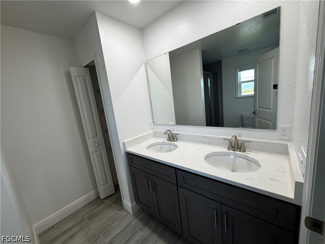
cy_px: 122
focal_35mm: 14
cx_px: 162
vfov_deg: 85.7
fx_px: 131
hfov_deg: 102.1
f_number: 2.2
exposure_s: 1/120
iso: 80
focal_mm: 2.22
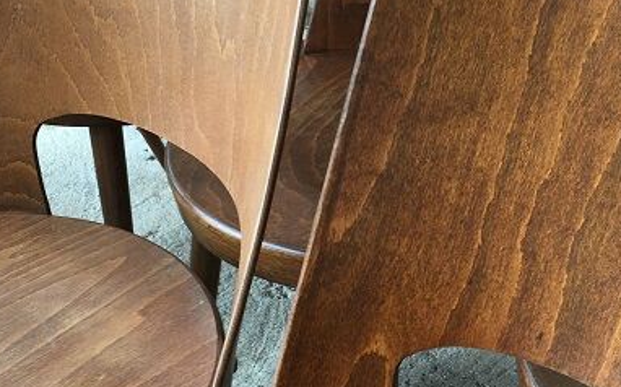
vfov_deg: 19.9
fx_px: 1099
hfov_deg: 31.1
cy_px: 276
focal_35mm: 65
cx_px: 451
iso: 25
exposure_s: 1/100
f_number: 2.2
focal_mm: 4.15
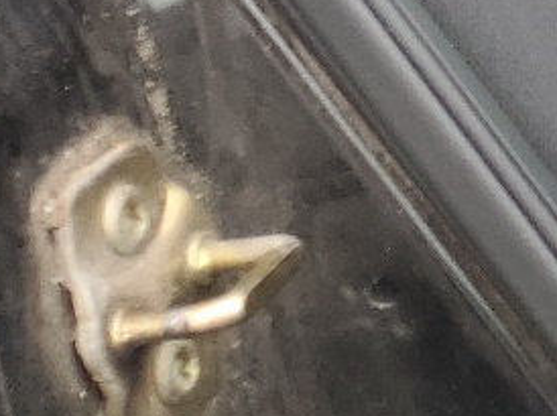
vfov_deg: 9.3
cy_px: -304
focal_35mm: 152
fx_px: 2444
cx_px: 1502
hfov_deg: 10.4
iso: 50
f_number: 1.5
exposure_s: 1/222
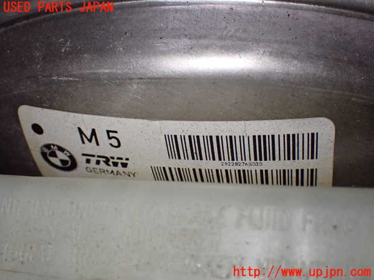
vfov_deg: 29.1
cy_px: 140
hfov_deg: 38.2
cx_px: 187
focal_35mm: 50
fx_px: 540
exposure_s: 1/200
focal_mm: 9.01
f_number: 3.2
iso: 800
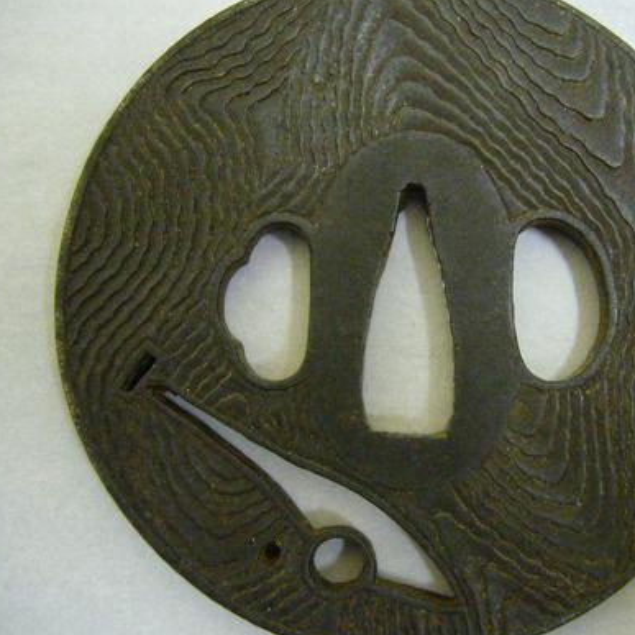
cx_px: 448
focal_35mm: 48
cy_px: 312
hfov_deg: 34.8
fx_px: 996
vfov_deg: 35.4
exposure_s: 1/15
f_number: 2.8
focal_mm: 5.8
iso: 400
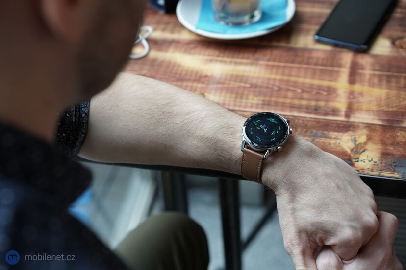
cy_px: 135
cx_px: 203
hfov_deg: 36.2
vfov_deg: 24.6
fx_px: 620
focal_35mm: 55
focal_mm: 55
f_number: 4
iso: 800
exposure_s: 1/160
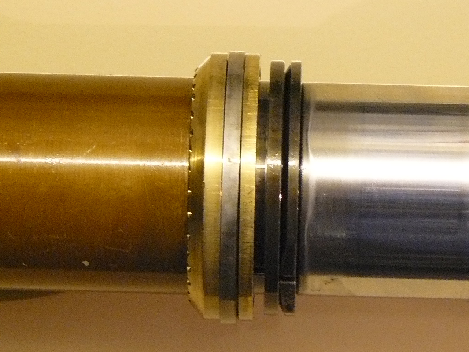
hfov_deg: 7.9
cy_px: 176
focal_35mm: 252
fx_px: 3414
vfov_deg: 5.9
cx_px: 234
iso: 400
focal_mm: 28
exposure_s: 1/15
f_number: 3.6
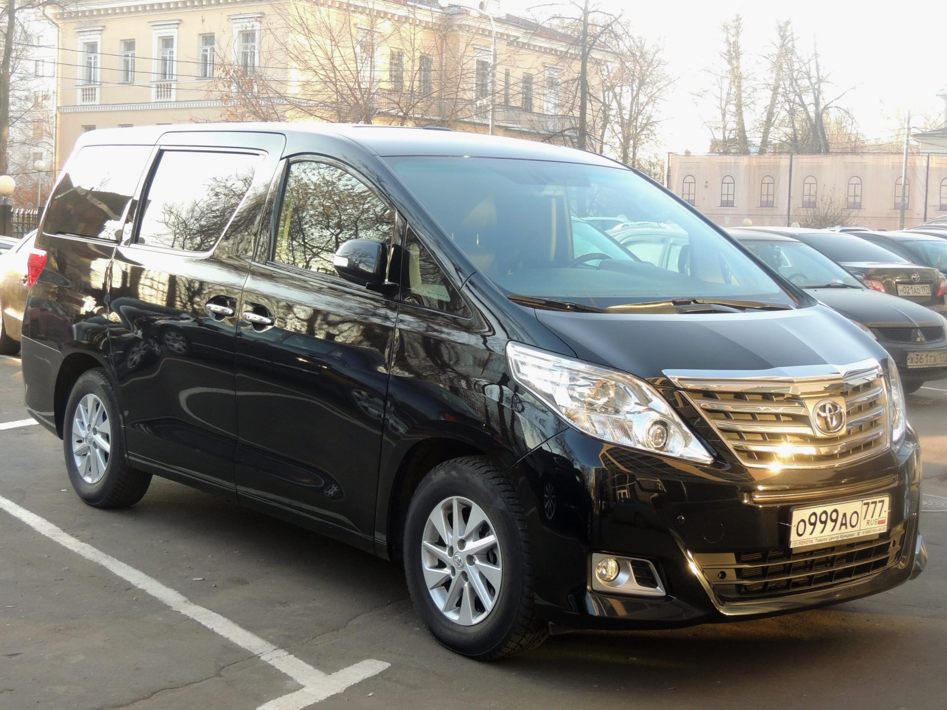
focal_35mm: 50
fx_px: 1368
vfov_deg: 29.1
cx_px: 474
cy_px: 355
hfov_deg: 38.2
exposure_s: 1/50
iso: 100
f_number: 3.6
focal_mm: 8.9
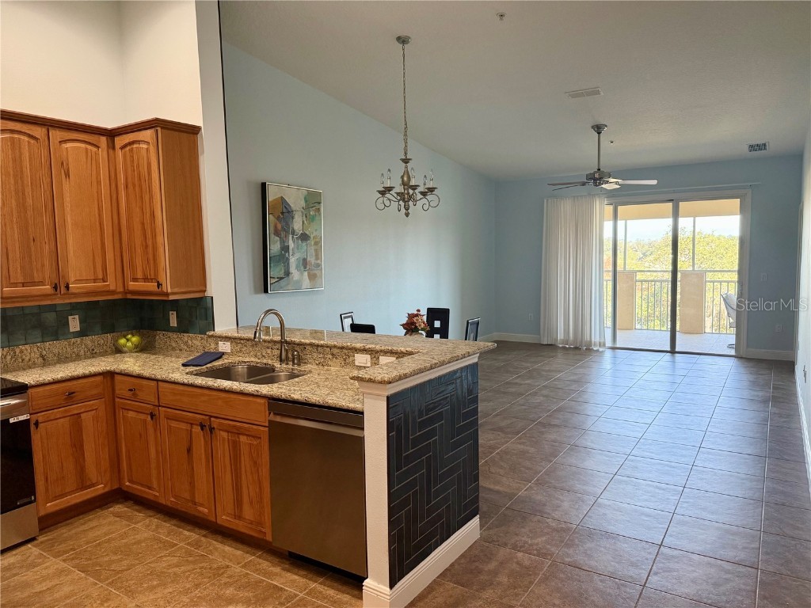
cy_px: 304
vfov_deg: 56.8
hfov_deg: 71.6
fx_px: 562
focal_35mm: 24
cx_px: 406
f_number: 1.78
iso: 320
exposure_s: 1/120
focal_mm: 6.76
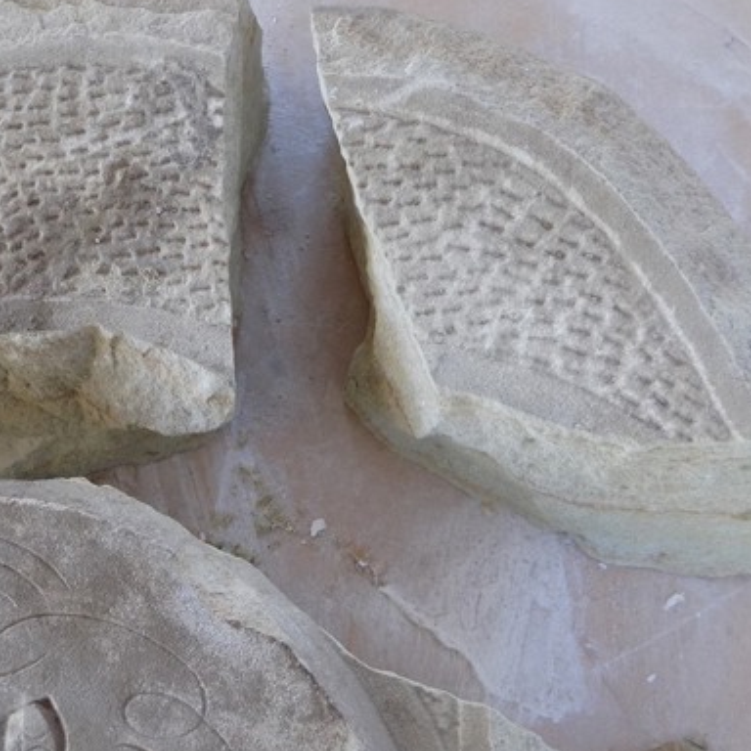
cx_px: 207
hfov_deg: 44.8
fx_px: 884
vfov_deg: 46.0
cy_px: 419
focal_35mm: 36
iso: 125
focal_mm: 4
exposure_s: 1/30
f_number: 3.1
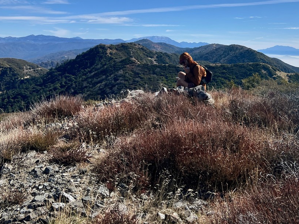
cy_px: 59
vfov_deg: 31.0
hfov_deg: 40.7
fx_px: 397
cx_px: 202
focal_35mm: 46
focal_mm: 5.7
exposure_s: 1/9434
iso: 50
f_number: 1.5
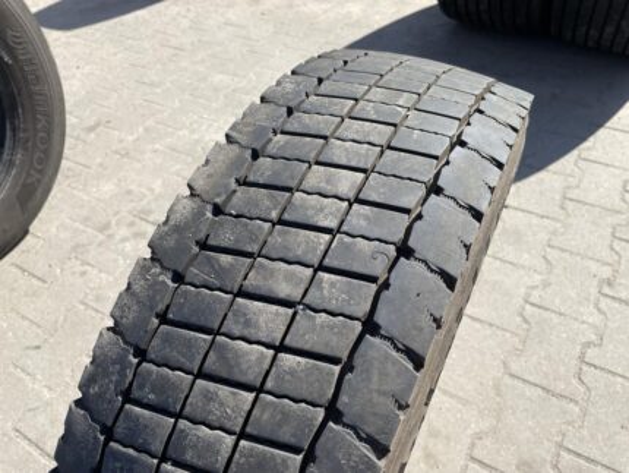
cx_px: 314
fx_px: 473
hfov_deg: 67.3
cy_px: 236
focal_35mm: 26
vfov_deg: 53.1
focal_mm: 4.2
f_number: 1.6
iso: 32
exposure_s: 1/1742
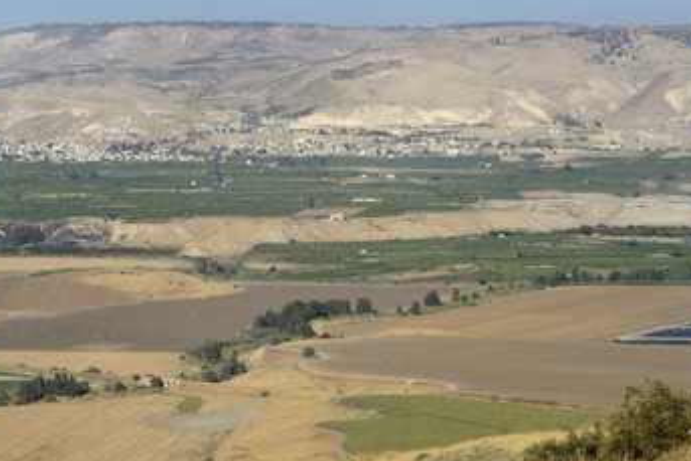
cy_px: 201
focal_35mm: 137
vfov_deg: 10.0
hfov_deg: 15.0
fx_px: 2631
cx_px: 302
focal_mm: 112
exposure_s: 1/400
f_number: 11
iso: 200
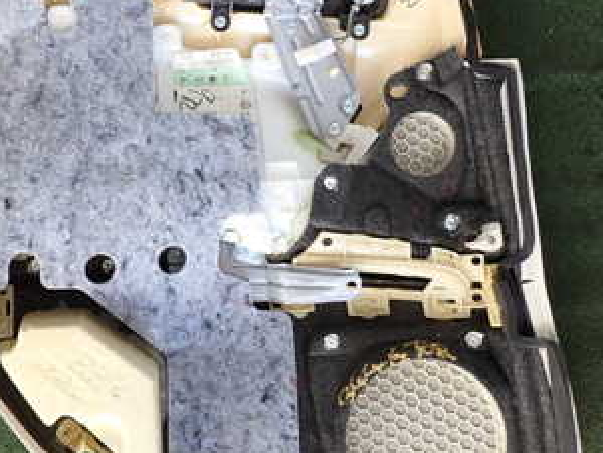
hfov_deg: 36.7
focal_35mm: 50
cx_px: 113
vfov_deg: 29.1
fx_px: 871
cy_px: 238
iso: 100
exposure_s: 1/80
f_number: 2.8
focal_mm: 4.5
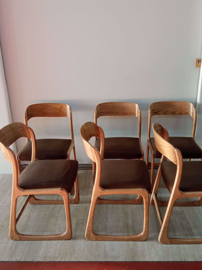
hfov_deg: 44.1
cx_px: 114
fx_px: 249
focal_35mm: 32
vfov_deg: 56.8
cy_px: 137
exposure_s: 1/33.3
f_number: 2.2
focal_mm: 3.79
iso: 196
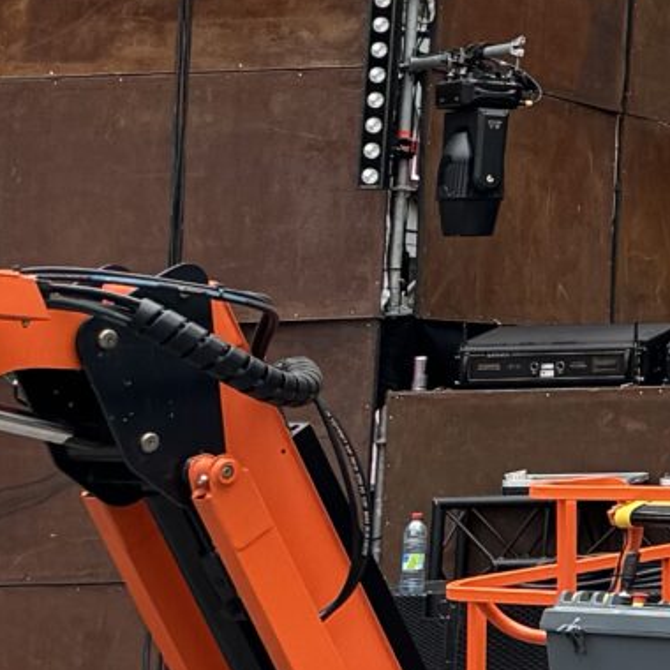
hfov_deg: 9.8
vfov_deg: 11.9
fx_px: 3131
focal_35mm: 143
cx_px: 1885
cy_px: -194
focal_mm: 6.76
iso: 80
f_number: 1.78
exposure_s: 1/522
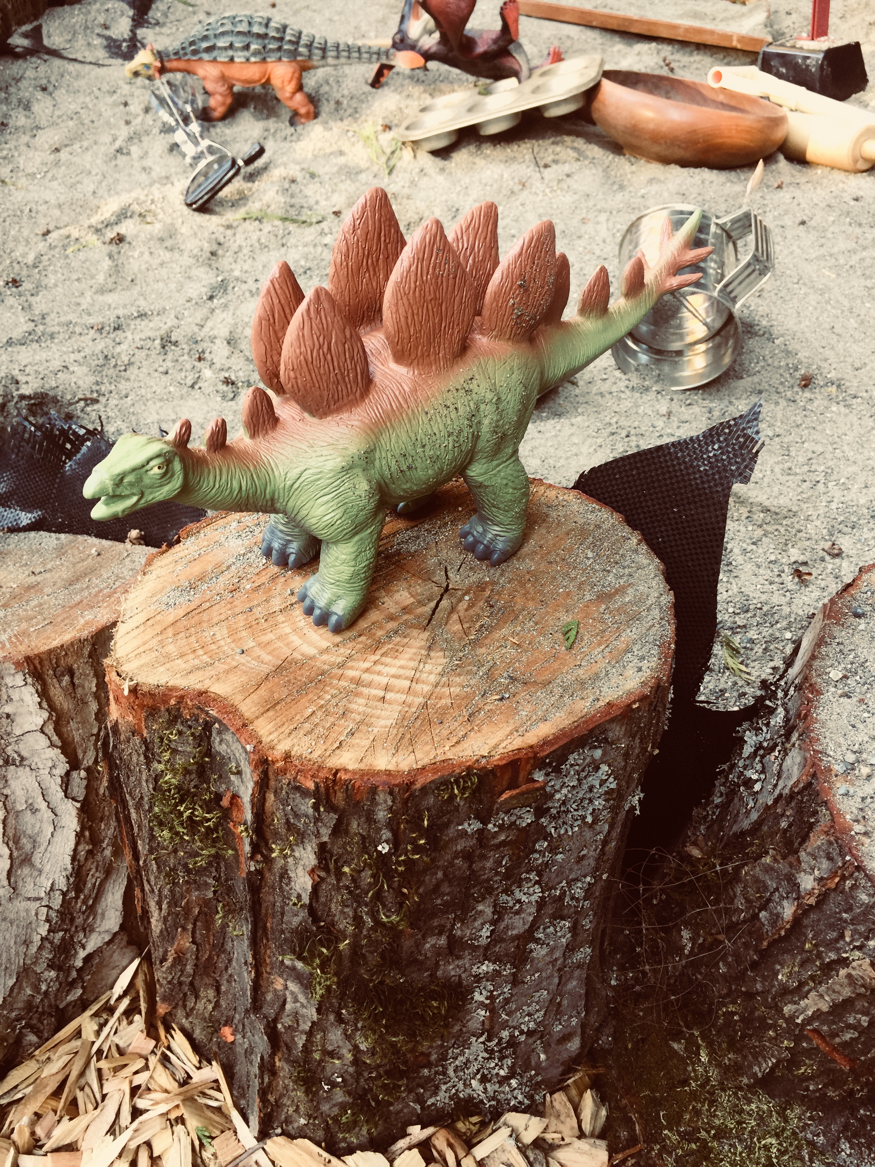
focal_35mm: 29
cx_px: 438
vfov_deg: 61.7
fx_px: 977
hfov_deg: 48.2
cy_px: 584
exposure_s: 1/15
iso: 32
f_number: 2.2
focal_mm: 4.15
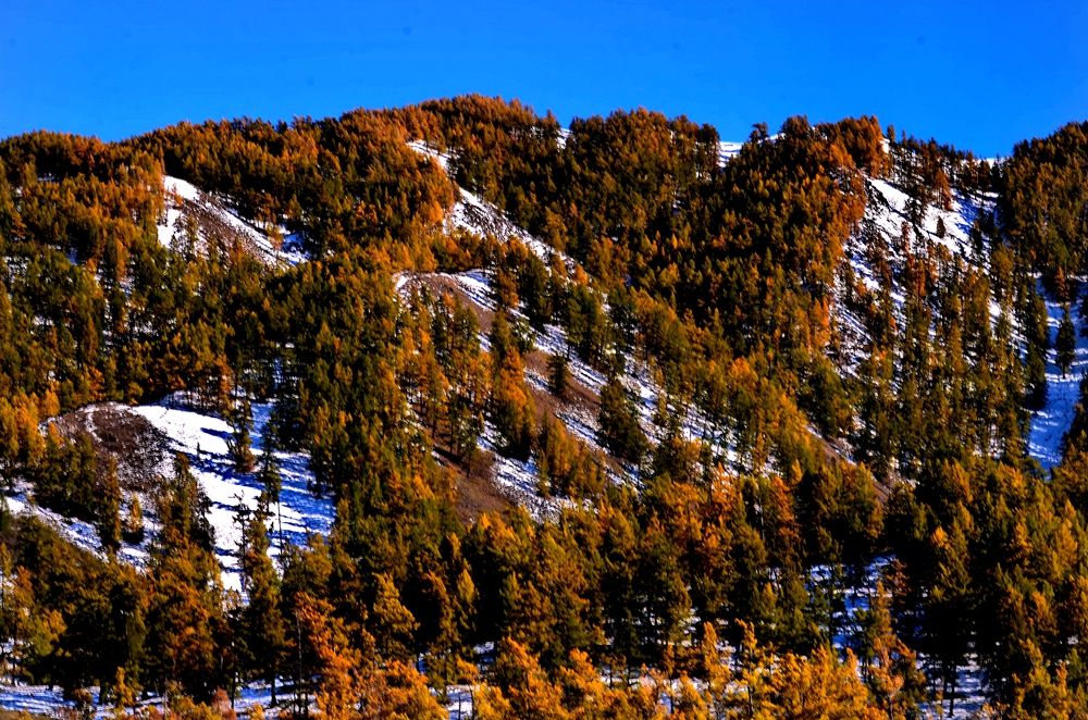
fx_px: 3619
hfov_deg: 17.1
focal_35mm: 120
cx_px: 544
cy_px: 360
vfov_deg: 11.4
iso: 100
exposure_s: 1/50
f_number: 16
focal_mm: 80
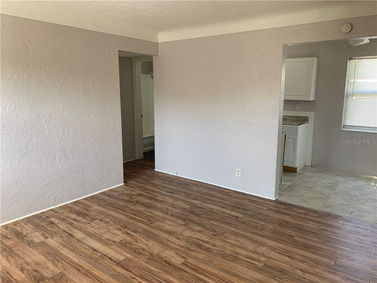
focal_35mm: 26
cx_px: 188
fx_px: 283
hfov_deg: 67.3
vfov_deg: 53.1
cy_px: 142
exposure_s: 1/121
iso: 100
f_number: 1.8
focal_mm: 4.25
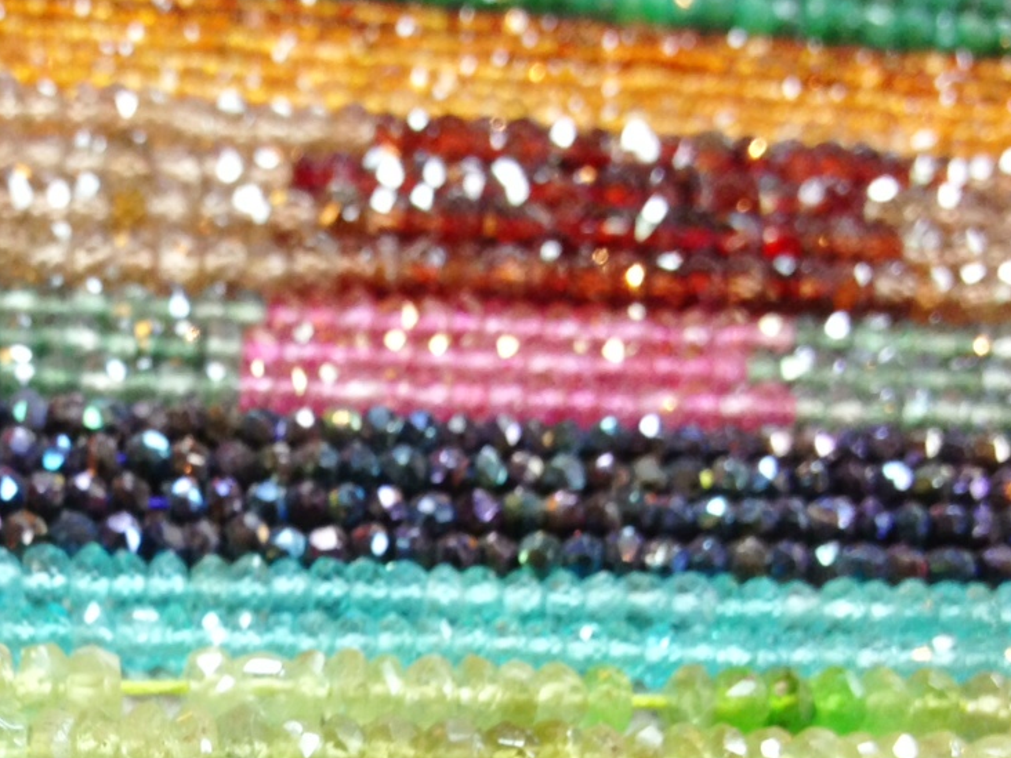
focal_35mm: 78
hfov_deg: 24.4
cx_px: 126
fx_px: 2278
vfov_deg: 18.2
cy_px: 826
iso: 80
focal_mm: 4.28
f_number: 2.4
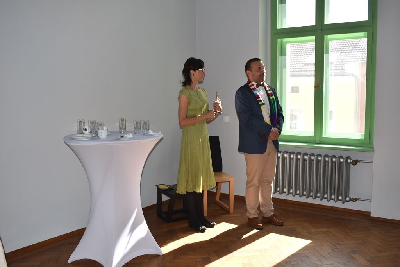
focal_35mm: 36
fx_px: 400
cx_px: 200
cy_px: 134
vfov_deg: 36.9
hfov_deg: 53.1
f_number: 5.6
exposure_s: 1/125
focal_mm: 24
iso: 140
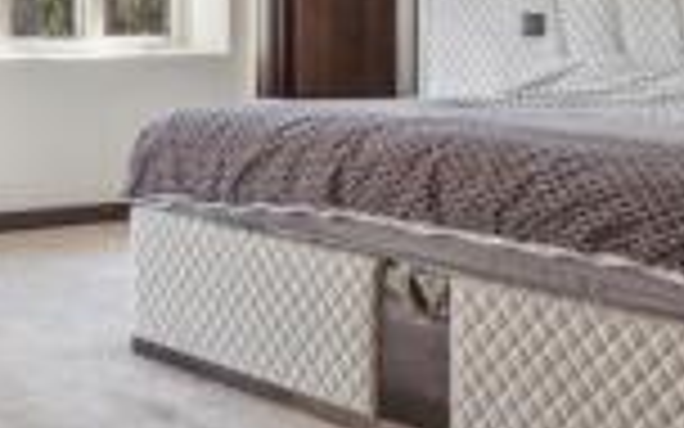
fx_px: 1304
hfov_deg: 26.0
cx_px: -155
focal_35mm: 70
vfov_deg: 17.9
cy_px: -61
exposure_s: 1/10
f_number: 9
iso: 200
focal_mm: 15.9
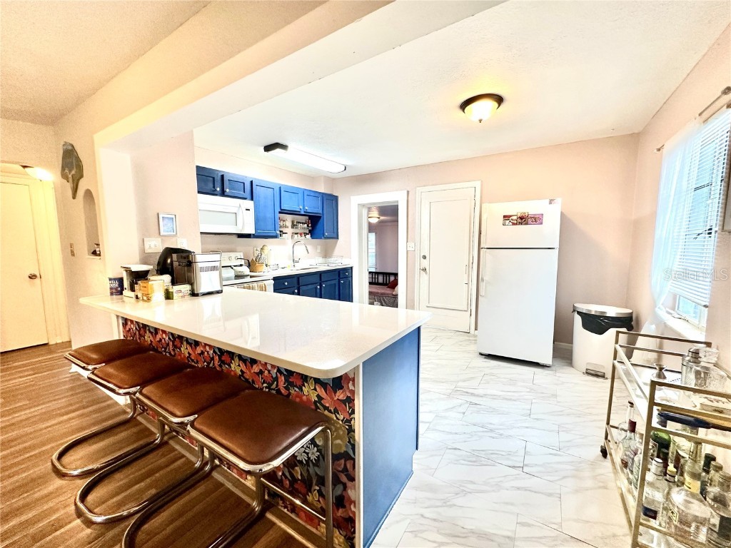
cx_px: 366
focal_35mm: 14
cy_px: 274
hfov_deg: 102.1
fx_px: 296
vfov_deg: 85.7
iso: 200
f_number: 2.2
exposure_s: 1/120
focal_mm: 2.22
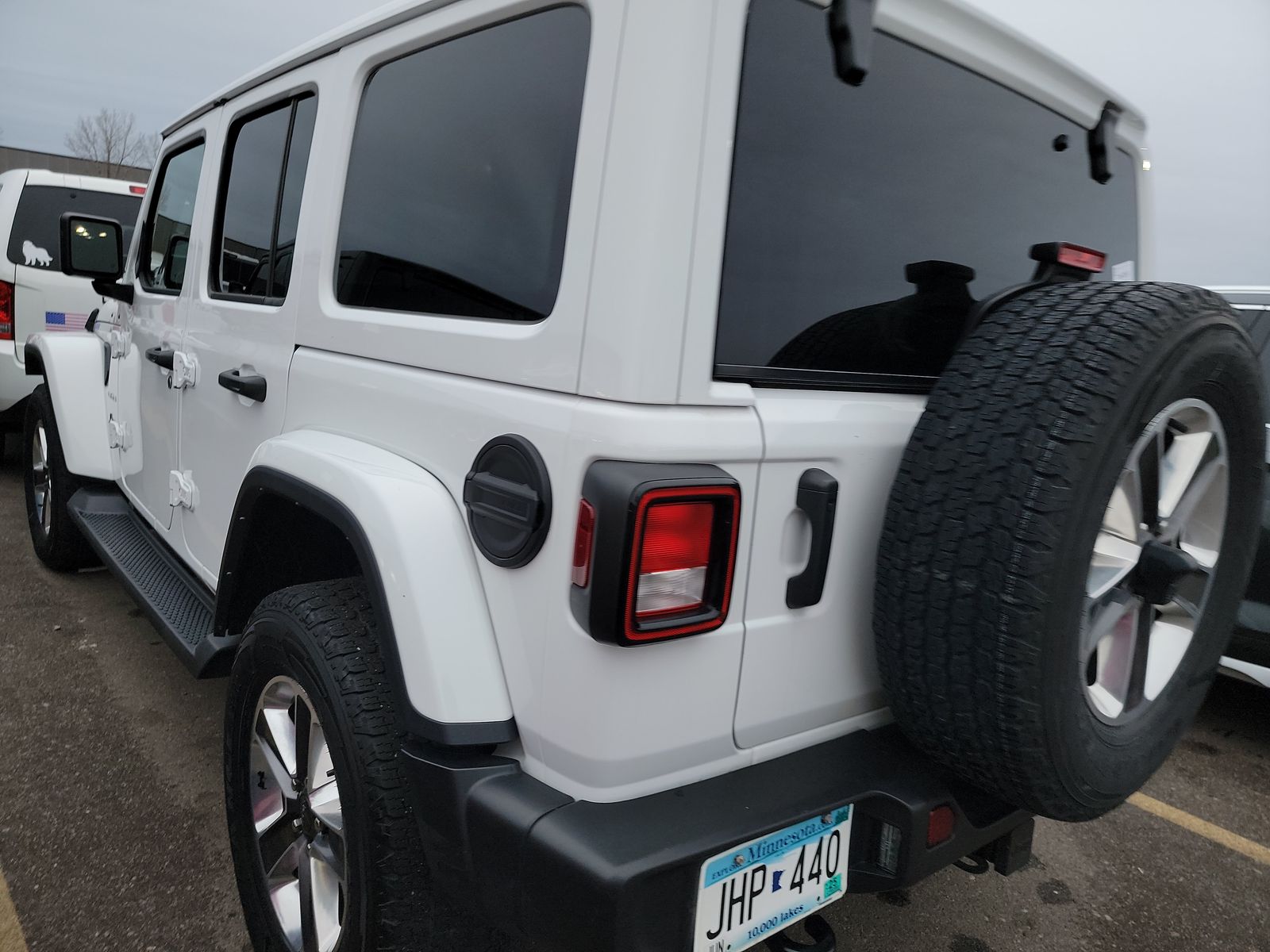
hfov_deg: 71.6
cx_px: 635
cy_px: 476
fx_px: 881
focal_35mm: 24
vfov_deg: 56.8
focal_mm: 6.7
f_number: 1.8
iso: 121
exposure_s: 1/59
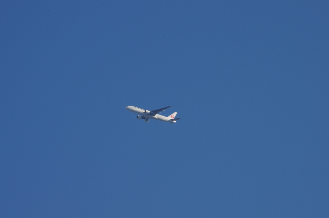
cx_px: 164
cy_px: 109
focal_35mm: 450
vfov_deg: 3.0
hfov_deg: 4.6
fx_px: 4104
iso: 80
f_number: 18
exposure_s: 1/40
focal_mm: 300
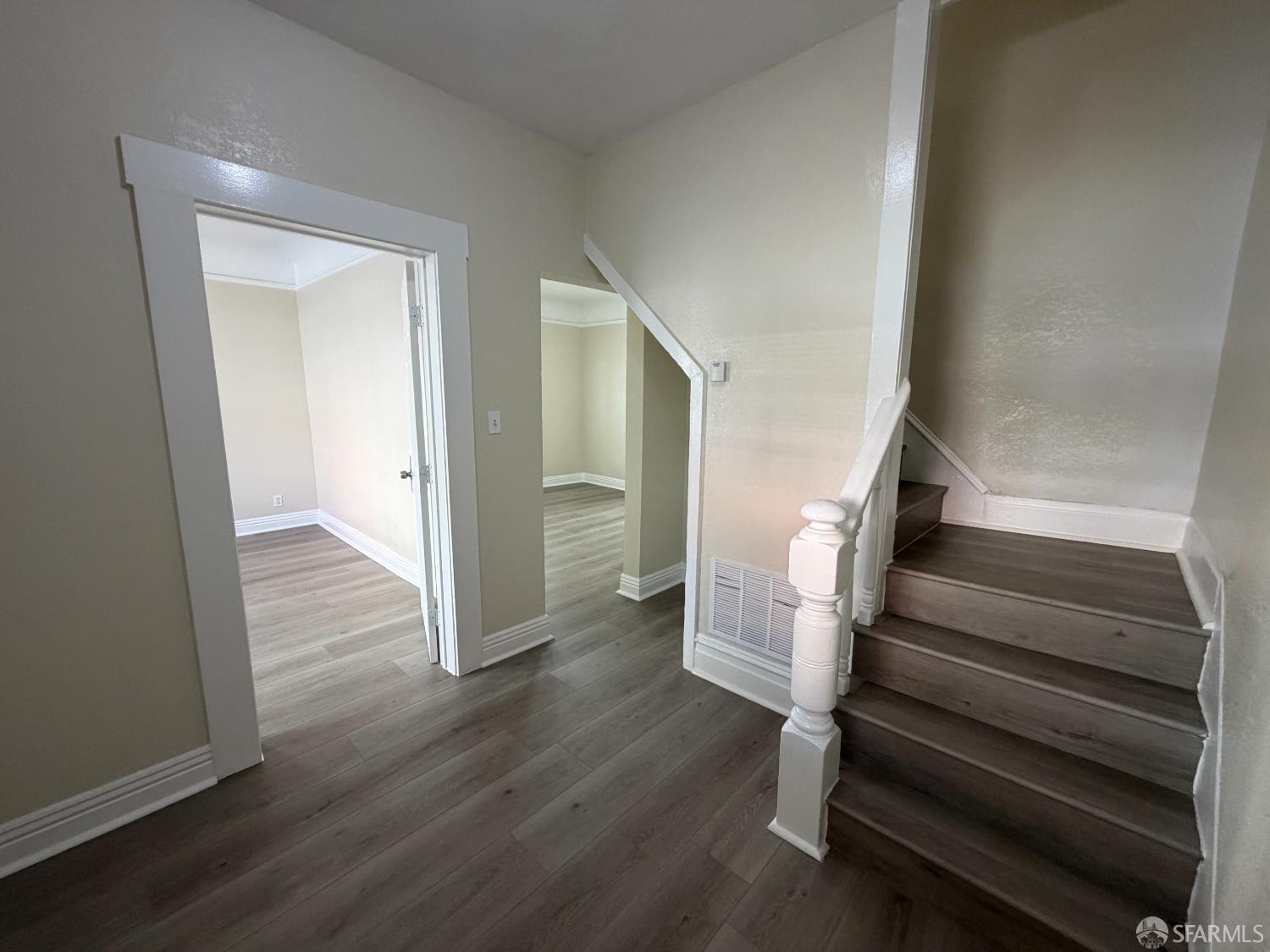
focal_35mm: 14
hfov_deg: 102.1
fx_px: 514
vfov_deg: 85.7
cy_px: 476
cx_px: 635
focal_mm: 2.22
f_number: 2.2
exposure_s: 1/120
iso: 250
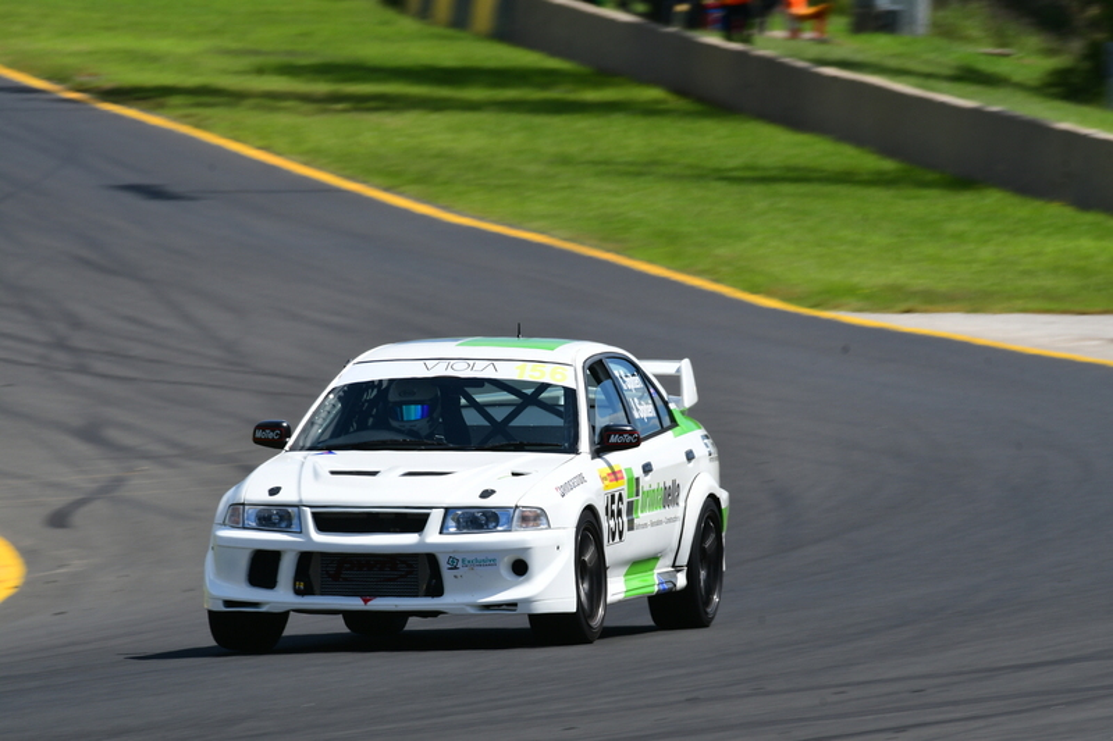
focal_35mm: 630
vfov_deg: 2.2
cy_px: 370
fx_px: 19472
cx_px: 556
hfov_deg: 3.3
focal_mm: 420
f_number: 14
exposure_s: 1/125
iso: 100
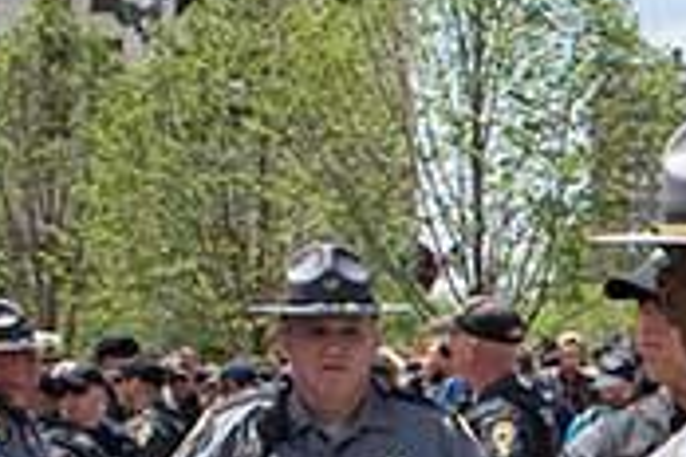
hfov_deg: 22.0
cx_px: 962
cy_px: 573
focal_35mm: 80
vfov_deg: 16.3
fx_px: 1524
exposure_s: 1/350
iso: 250
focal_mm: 24
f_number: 11
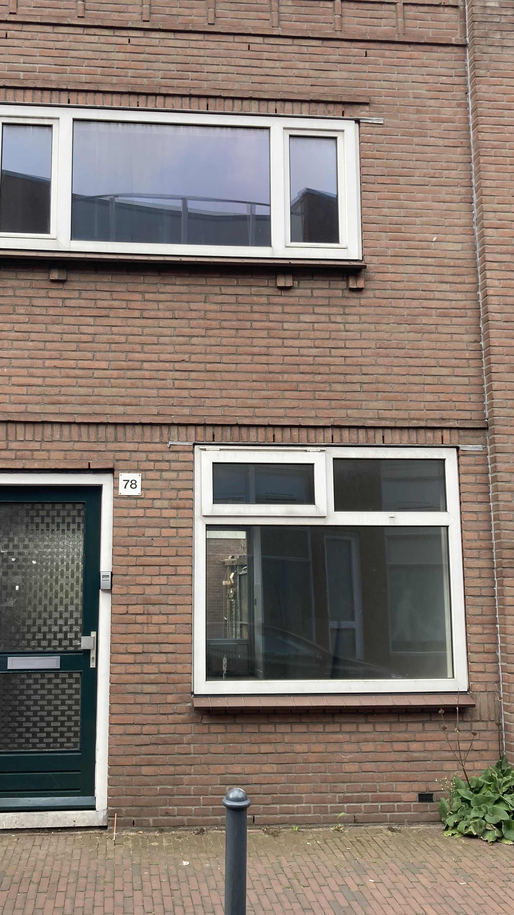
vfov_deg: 52.8
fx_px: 921
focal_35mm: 38
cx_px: 191
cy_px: 459
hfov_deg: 31.1
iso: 20
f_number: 1.8
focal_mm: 3.99
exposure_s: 1/176
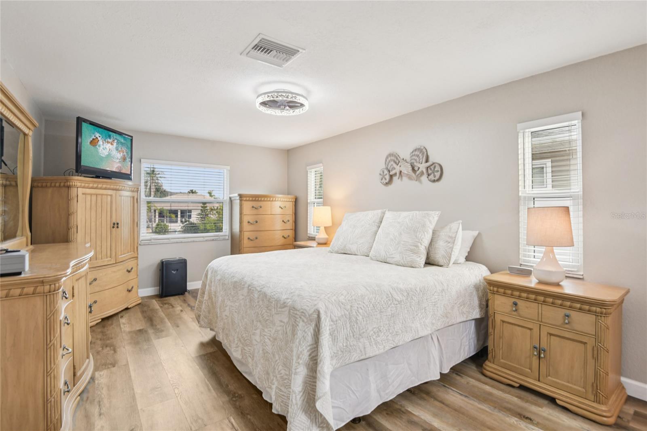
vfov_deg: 73.7
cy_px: 216
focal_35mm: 16
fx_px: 287
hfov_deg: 96.7
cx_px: 324
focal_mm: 16
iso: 400
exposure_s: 1/40
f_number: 8
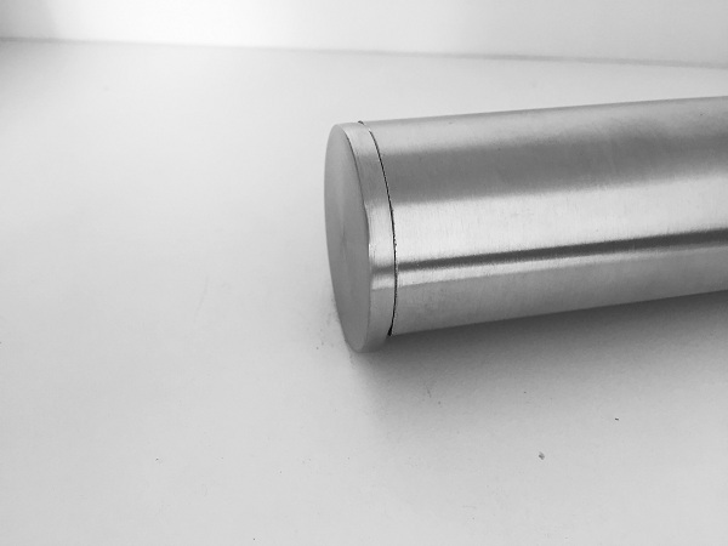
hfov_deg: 61.7
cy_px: 273
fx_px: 610
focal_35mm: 29
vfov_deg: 48.2
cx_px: 364
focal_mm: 4.15
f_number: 2.2
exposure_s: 1/33
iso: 32
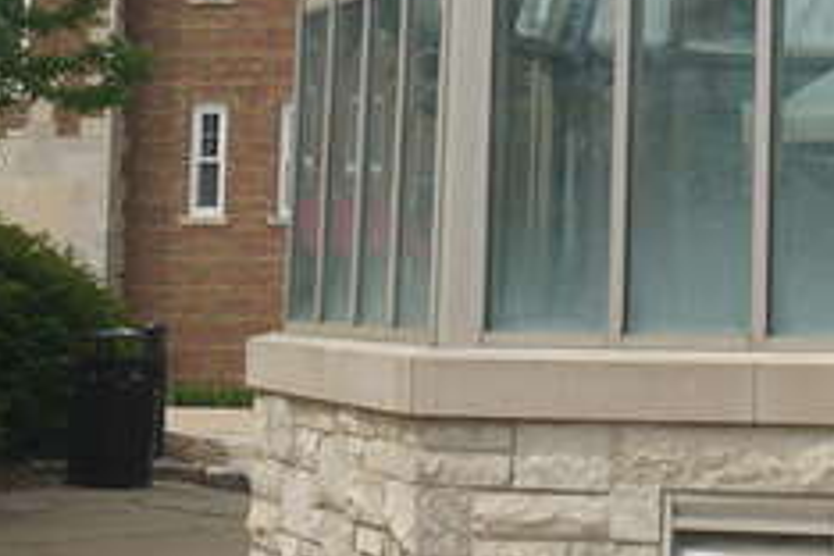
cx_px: 1009
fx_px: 2733
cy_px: -57
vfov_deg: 11.4
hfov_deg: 16.6
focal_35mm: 118
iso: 100
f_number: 11
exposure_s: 1/125
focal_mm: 24
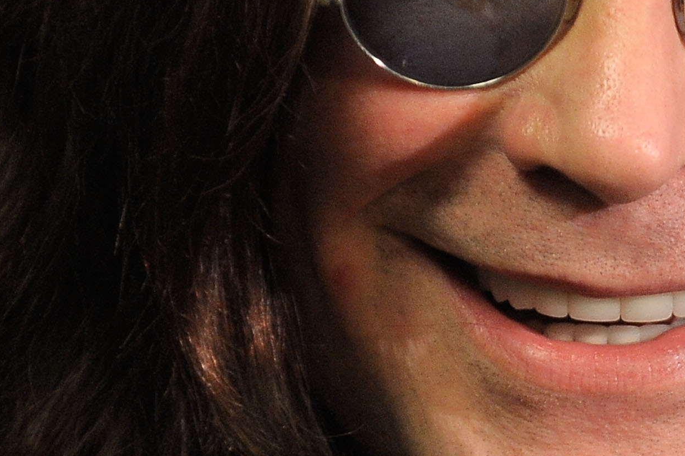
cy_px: 254
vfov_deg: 2.8
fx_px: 9242
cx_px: 785
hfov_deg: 4.2
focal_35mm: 486
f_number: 3.2
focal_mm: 200
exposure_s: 1/160
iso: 1600
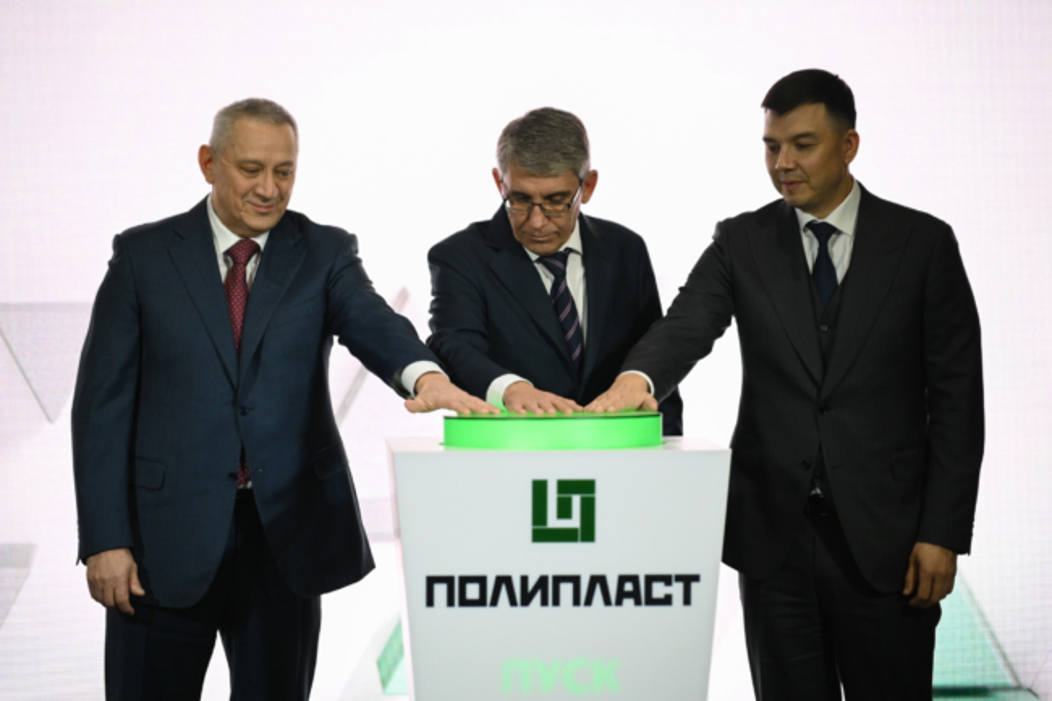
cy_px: 350
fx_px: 4382
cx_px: 526
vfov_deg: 9.1
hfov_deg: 13.7
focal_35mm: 150
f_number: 2.8
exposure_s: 1/400
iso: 2000
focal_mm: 150
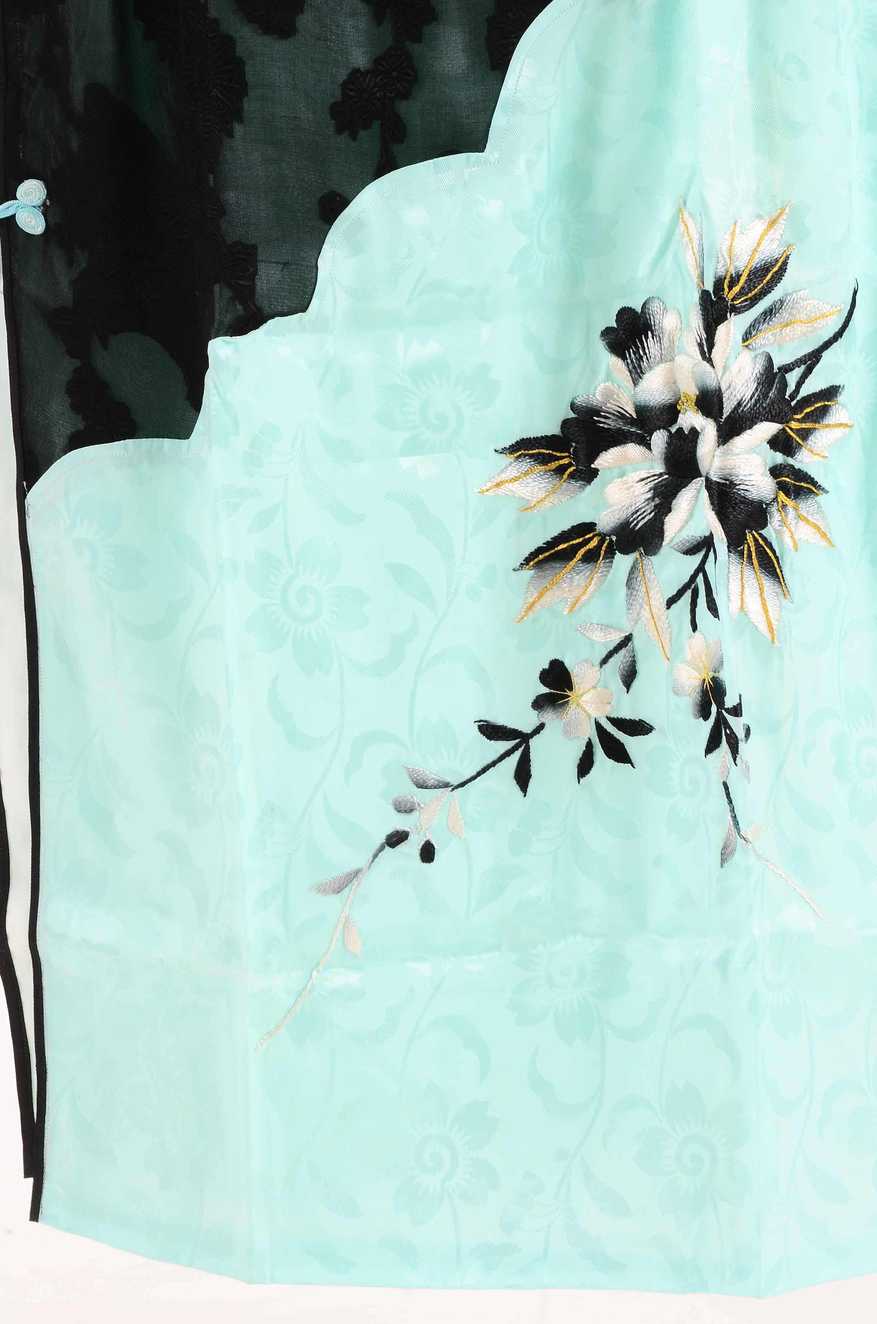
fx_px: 5139
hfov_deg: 9.8
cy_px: 471
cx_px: 490
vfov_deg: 14.7
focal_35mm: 140
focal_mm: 70
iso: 400
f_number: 13
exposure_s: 1/80
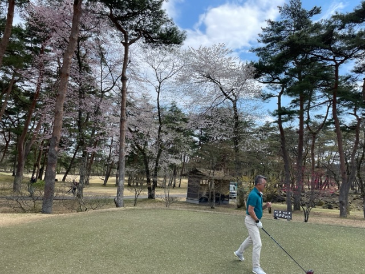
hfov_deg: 67.3
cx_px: 182
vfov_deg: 53.1
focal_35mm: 26
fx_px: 274
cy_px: 137
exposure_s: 1/2618
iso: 32
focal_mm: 4.2
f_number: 1.6
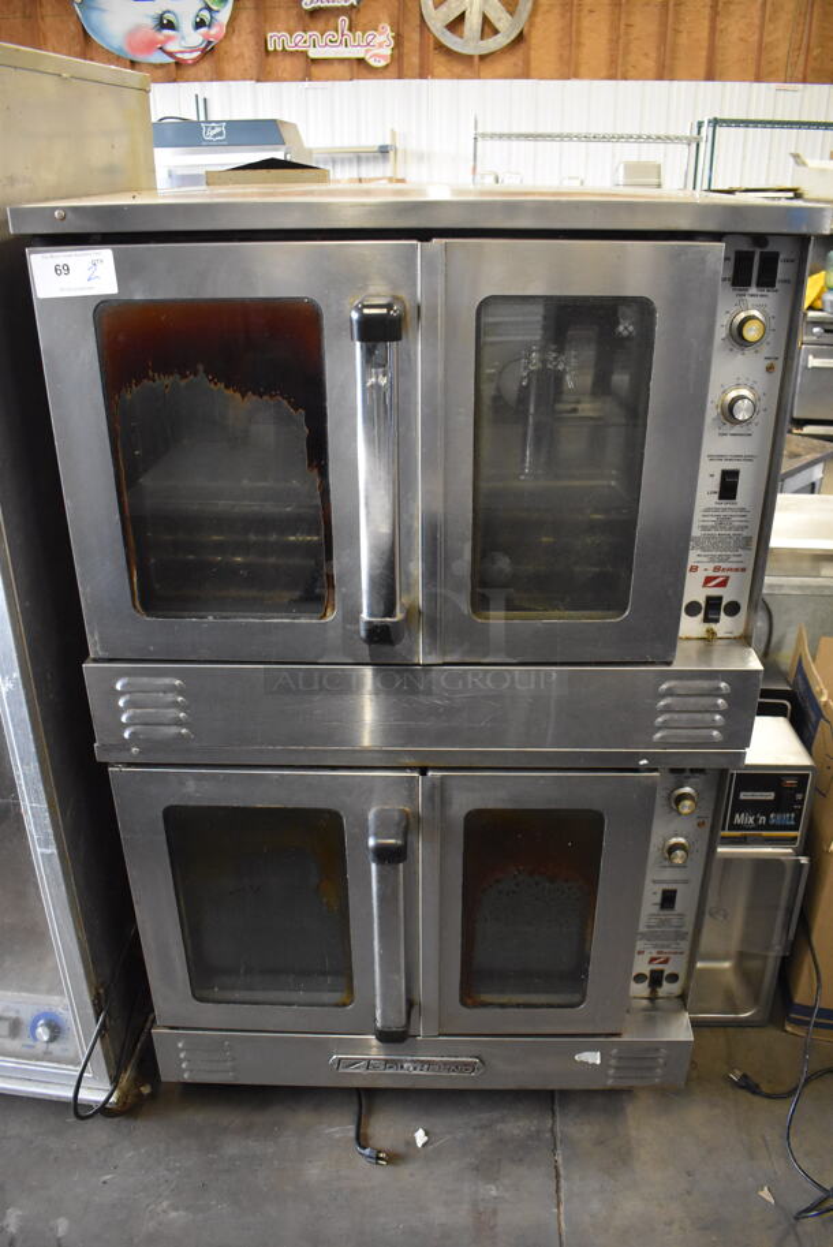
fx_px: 936
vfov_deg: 67.3
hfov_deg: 48.0
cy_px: 624
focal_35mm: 27
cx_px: 416
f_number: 3.5
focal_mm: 18
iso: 4000
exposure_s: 1/125
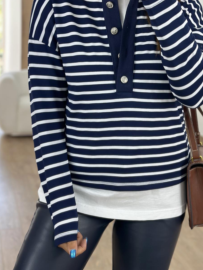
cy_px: 112
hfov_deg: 22.9
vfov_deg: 30.2
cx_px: 123
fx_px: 500
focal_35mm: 64
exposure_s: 1/141
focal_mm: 6.86
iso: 80
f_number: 1.78
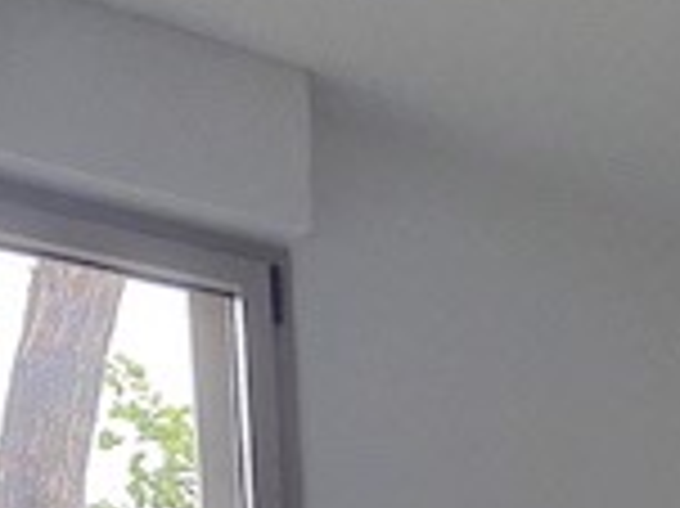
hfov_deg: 23.1
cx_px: 1004
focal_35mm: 69
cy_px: 1065
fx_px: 1354
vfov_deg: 15.8
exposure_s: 1/200
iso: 400
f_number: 2.2
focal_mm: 2.2
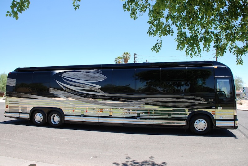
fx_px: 207
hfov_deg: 61.9
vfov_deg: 43.7
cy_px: 83
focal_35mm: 30
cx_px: 124
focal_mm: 20
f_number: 5.6
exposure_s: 1/125
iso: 100
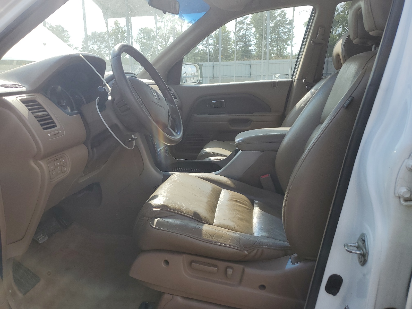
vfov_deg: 53.1
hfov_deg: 67.3
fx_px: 309
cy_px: 154
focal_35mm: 26
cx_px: 206
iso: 50
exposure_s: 1/1667
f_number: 1.5
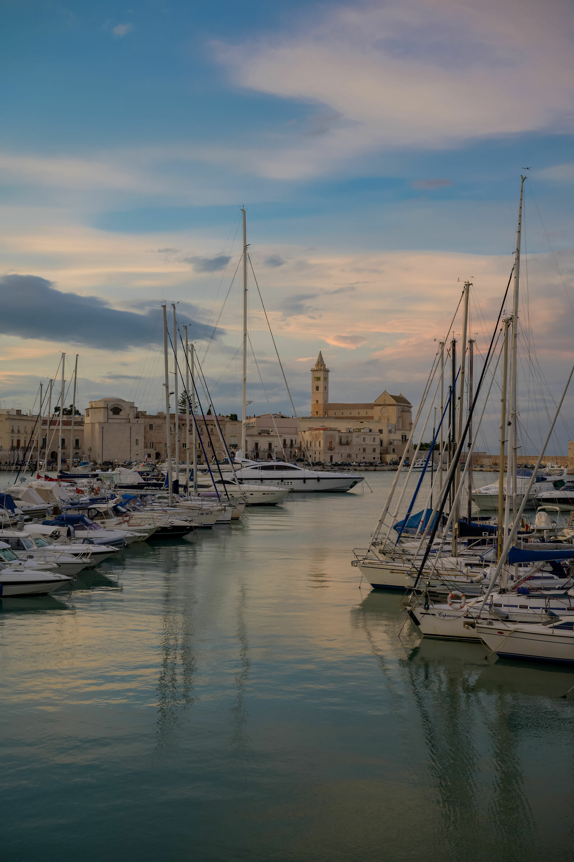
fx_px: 910
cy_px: 431
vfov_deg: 50.7
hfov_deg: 35.0
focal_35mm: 38
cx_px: 287
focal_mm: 38
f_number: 6.3
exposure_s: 1/30
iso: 100
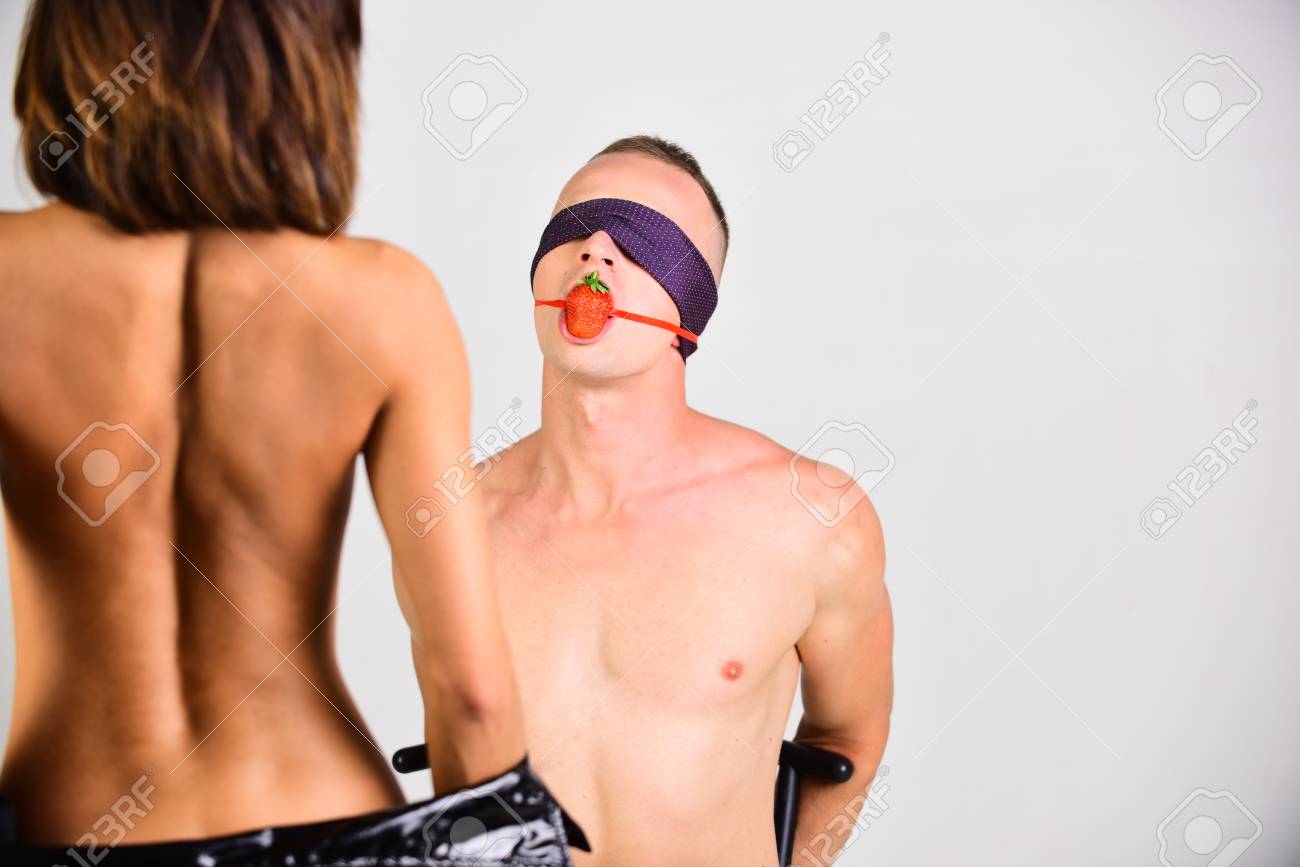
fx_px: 3972
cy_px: 434
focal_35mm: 110
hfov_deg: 18.6
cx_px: 650
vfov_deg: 12.5
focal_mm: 110
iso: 100
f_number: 5
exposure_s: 1/160
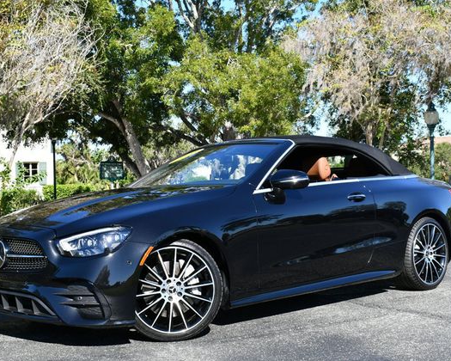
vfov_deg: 27.6
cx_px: 215
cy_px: 183
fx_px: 734
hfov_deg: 34.1
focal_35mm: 55
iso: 160
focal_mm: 24
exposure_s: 1/250
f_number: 8
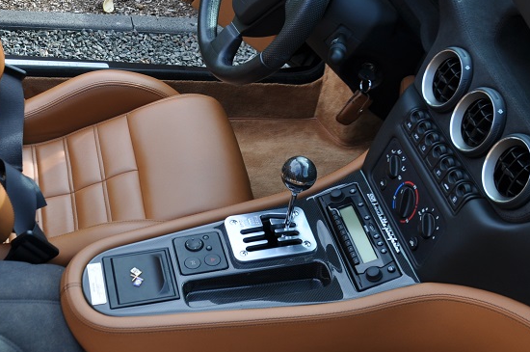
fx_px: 882
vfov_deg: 22.5
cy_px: 116
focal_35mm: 60
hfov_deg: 32.2
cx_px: 82
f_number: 5.6
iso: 200
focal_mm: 22
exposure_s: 1/125
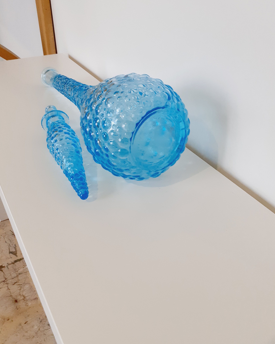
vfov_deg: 58.6
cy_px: 151
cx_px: 142
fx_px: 305
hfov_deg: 48.5
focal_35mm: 30
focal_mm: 3.6
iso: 160
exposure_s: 1/50
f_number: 1.9
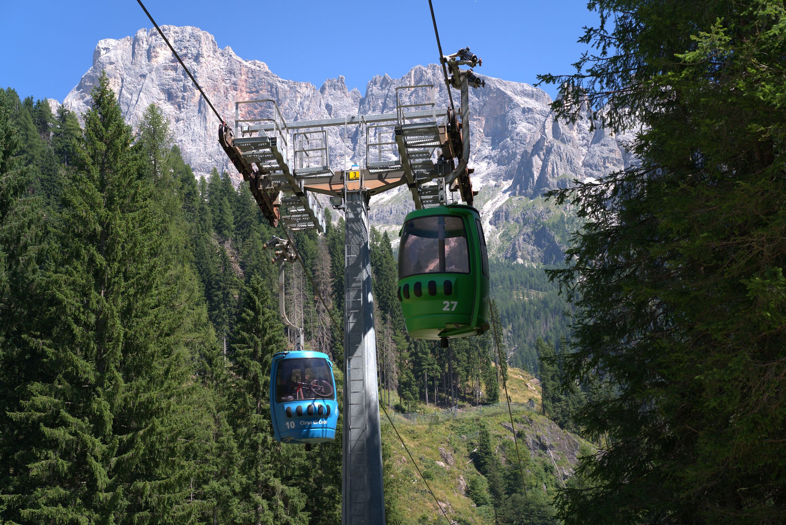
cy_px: 262
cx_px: 393
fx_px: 1092
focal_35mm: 50
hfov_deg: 39.6
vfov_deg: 27.0
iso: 100
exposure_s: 1/250
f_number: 6.7
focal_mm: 50
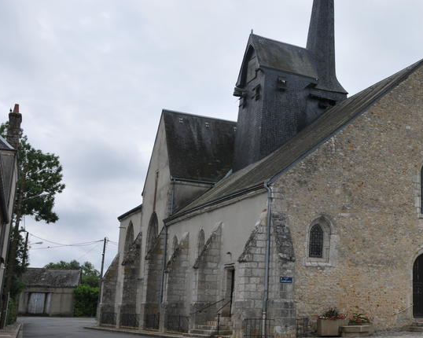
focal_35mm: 55
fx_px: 687
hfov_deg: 32.7
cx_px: 371
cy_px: 122
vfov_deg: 27.5
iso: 200
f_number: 10
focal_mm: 21
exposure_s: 1/400
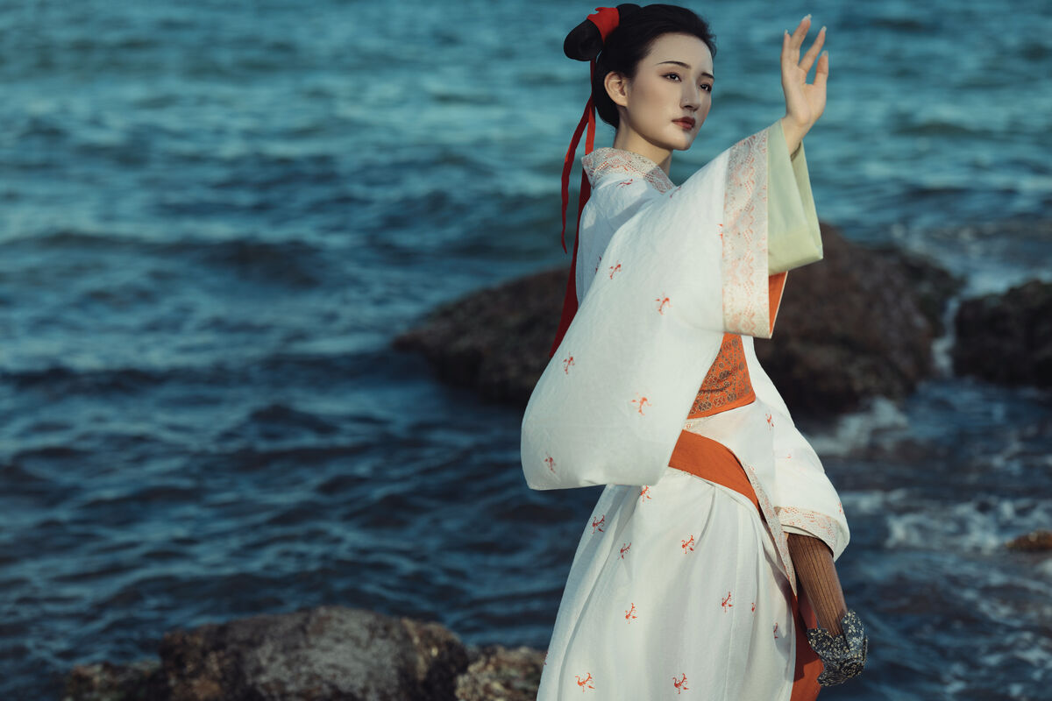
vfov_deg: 16.3
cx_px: 526
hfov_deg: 24.2
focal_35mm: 84
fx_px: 2454
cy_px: 350
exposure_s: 1/800
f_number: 2.8
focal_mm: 85
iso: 100
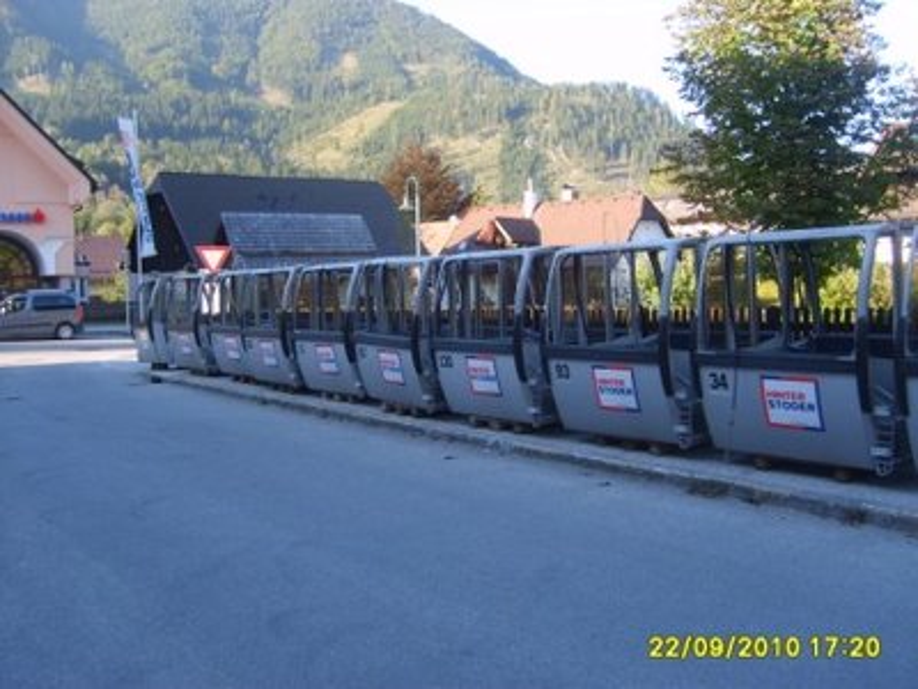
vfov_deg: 40.7
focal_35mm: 35
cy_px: 344
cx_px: 459
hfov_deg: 52.6
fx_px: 928
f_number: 2.8
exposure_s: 1/125
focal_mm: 5.8
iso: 50
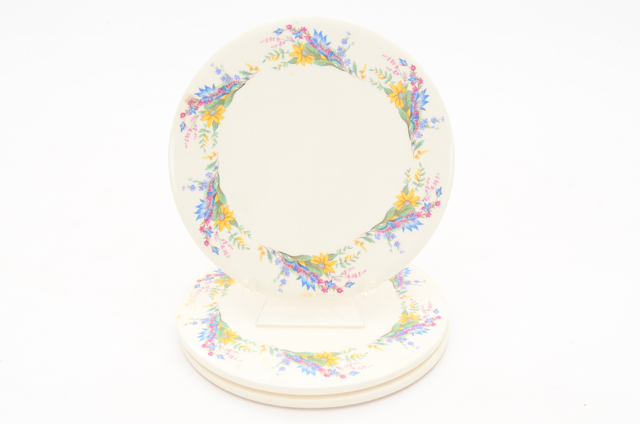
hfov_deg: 45.0
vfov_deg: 30.7
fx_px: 772
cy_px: 212
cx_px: 320
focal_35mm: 44
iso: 250
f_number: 11
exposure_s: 1/80
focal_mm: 29
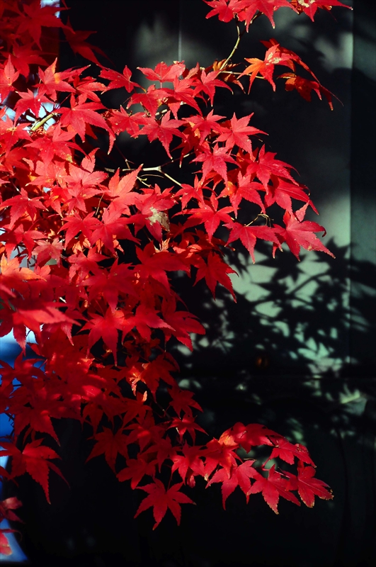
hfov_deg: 4.6
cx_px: 188
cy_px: 284
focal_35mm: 300
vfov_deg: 6.9
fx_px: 4714
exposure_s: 1/320
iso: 1250
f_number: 9
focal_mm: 200
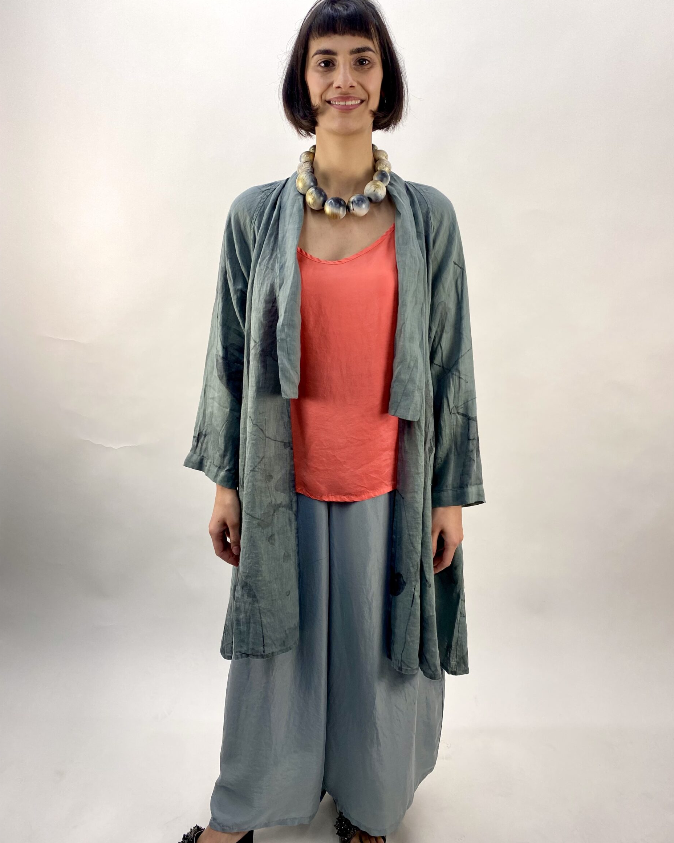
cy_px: 402
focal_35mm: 28
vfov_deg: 62.2
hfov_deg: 51.5
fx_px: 698
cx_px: 344
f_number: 1.8
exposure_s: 1/100
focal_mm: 4.25
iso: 50
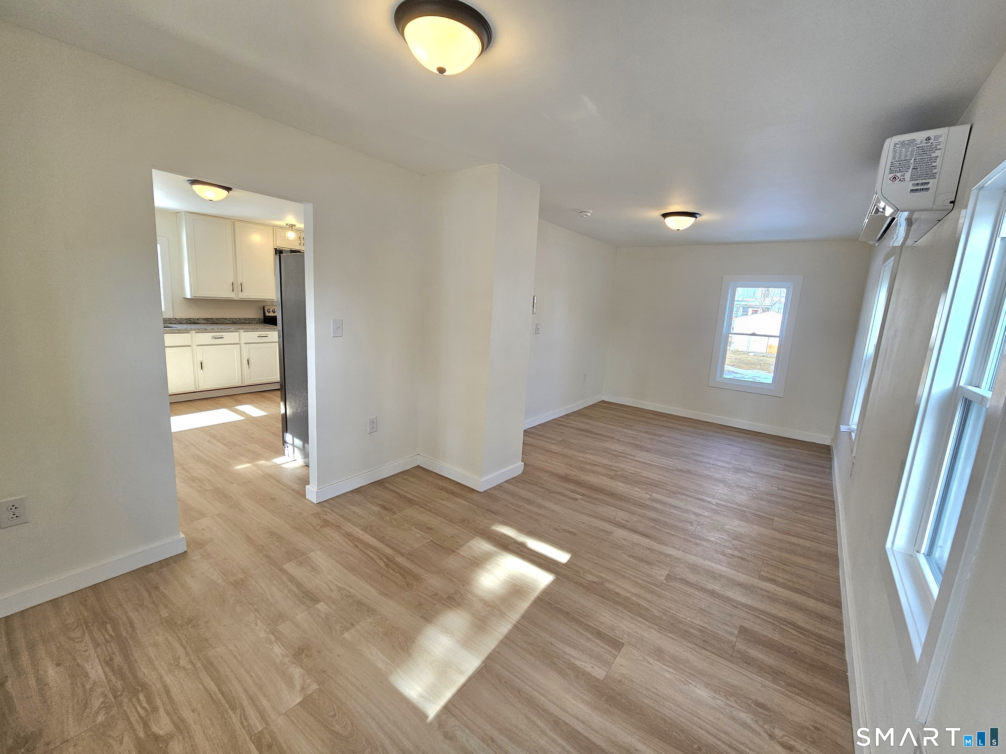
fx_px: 378
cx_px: 503
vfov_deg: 89.9
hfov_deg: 106.2
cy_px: 377
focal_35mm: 13
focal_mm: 2.2
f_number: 2.2
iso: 64
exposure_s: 1/60.2
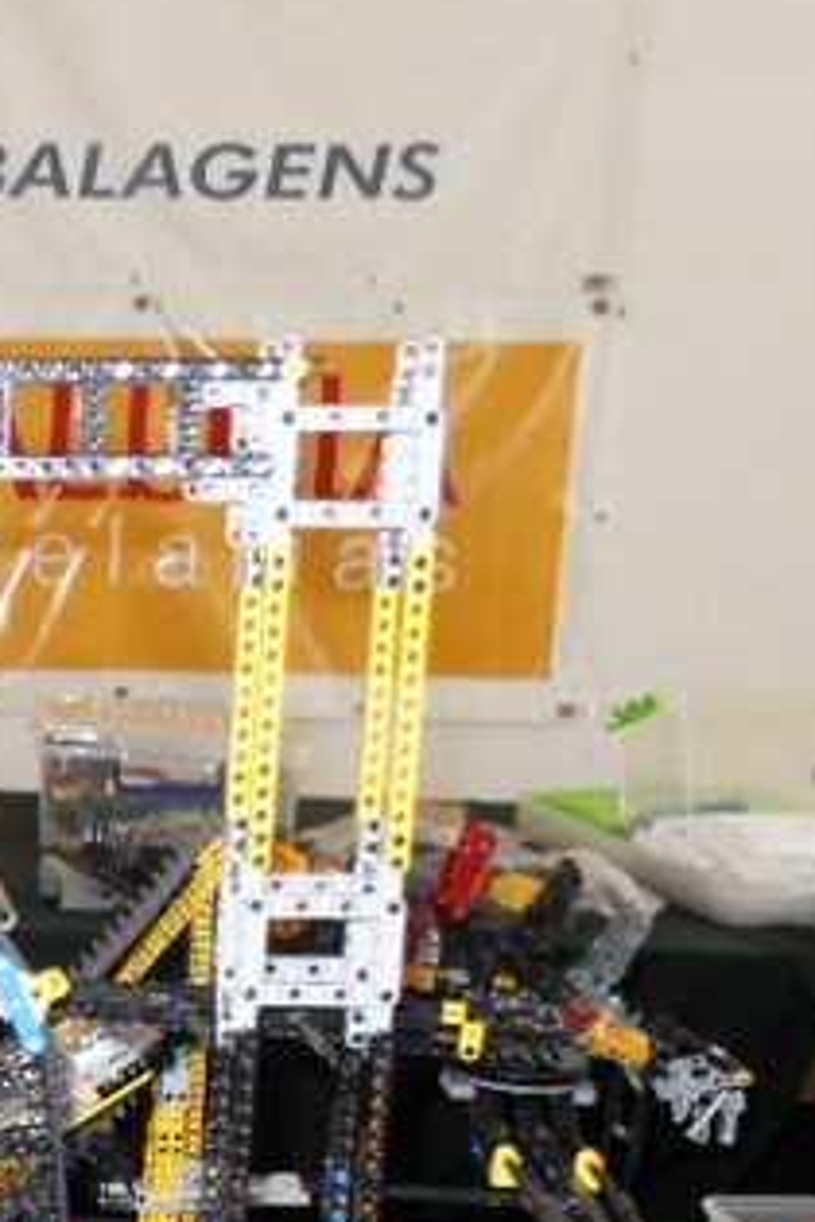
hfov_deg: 16.5
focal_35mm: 74
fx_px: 2513
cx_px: -462
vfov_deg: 26.5
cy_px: 1075
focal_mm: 6
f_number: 2.8
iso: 200
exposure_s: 1/45
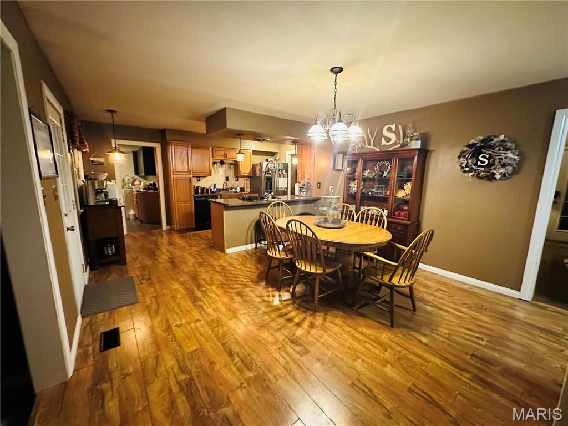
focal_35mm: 14
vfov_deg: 85.7
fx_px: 230
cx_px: 284
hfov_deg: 102.1
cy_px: 213
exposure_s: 1/60
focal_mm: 2.22
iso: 1000
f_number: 2.2
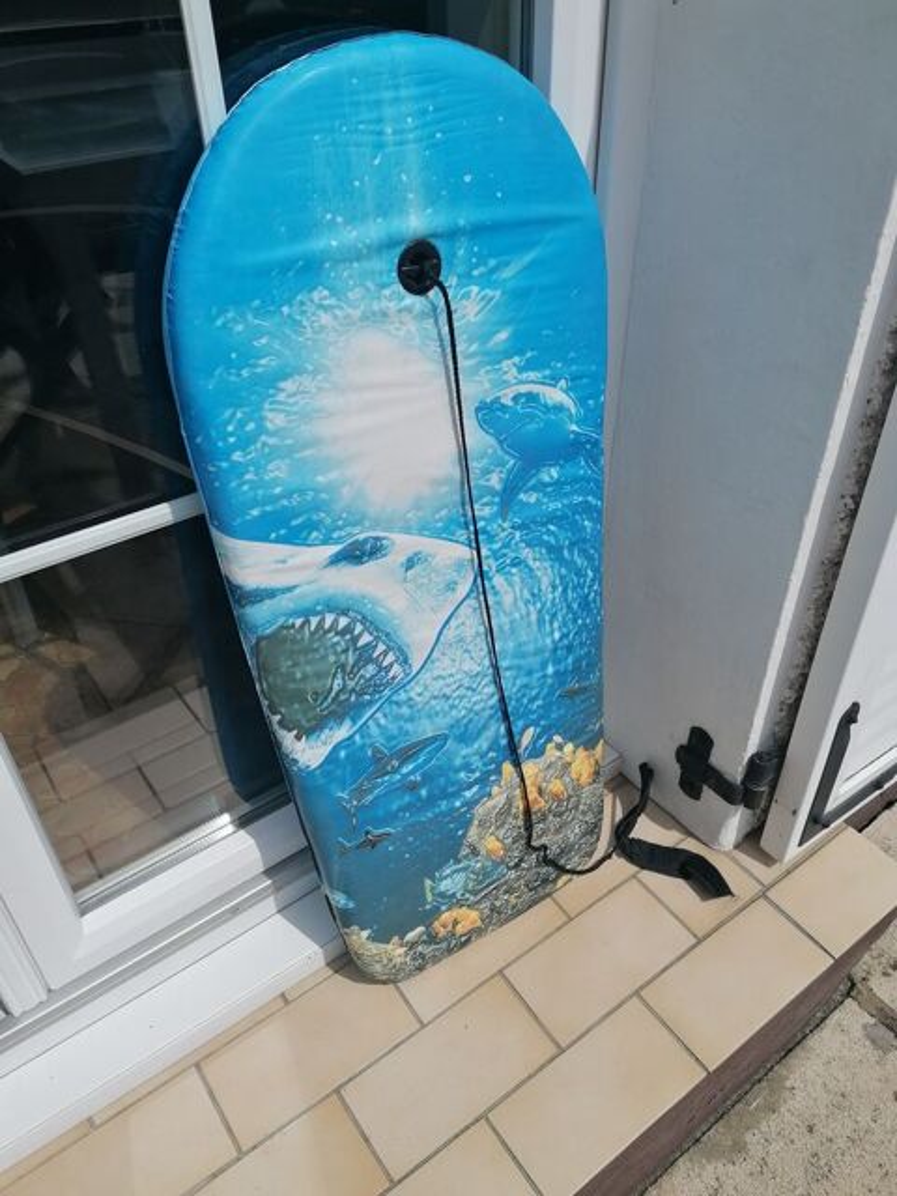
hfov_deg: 51.4
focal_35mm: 27
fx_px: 933
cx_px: 448
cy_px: 598
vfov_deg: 65.3
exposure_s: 1/4065
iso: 50
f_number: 1.8
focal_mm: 4.75
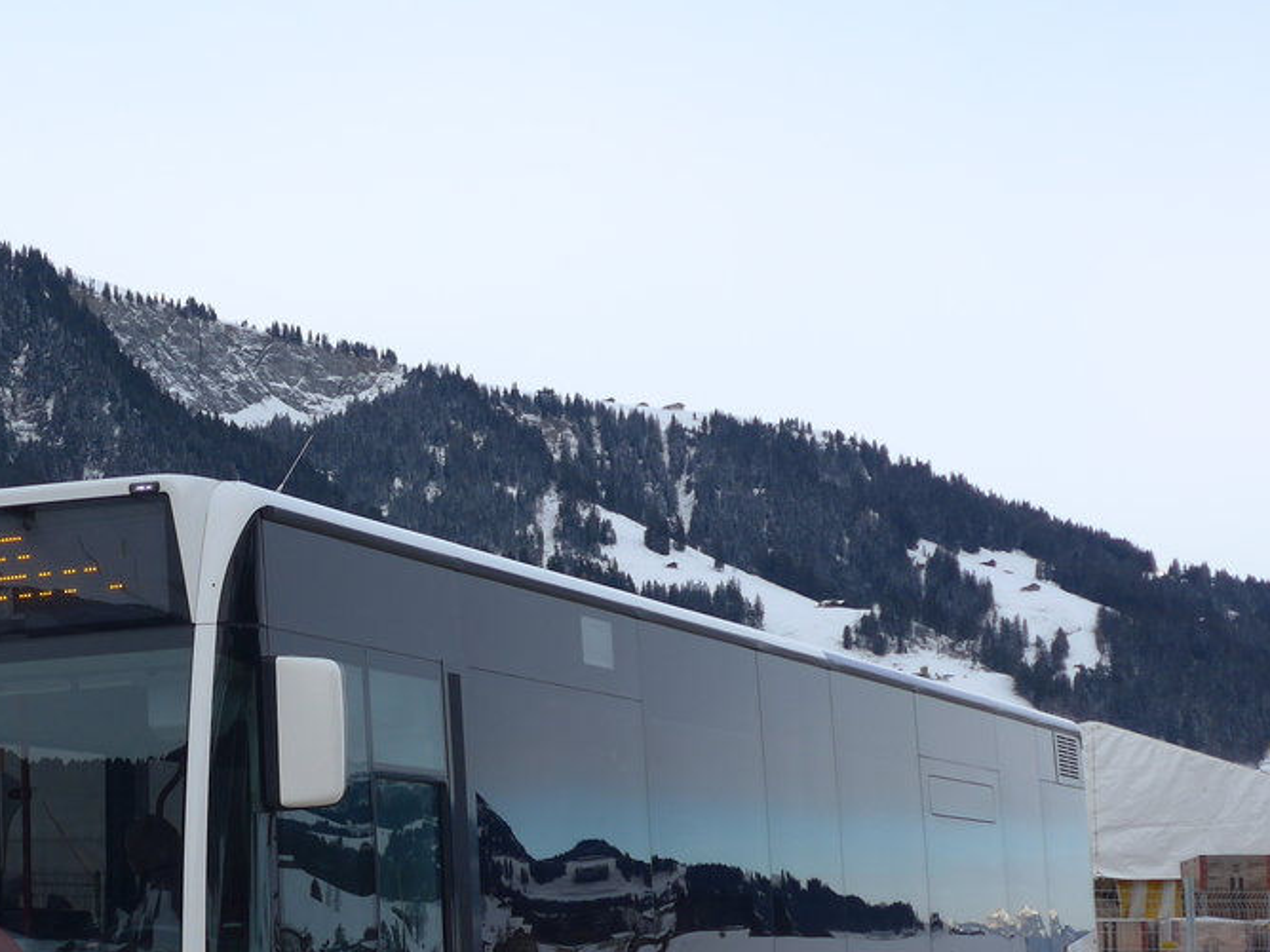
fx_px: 2898
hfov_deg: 24.3
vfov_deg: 18.6
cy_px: 699
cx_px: 251
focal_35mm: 79
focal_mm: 9
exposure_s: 1/800
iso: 80
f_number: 2.8
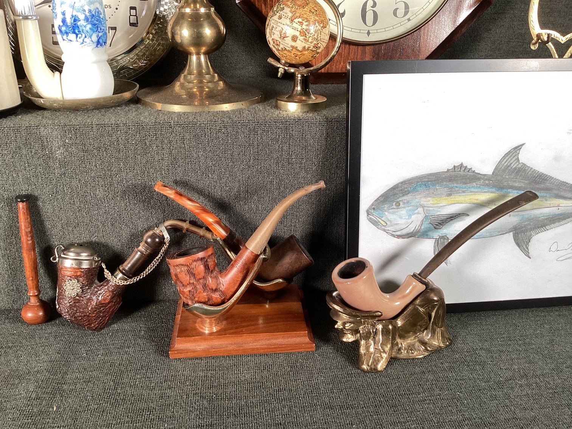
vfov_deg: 45.4
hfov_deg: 58.3
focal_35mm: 31
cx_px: 286
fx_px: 512
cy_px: 214
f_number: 2.4
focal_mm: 3.3
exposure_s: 1/50
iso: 50
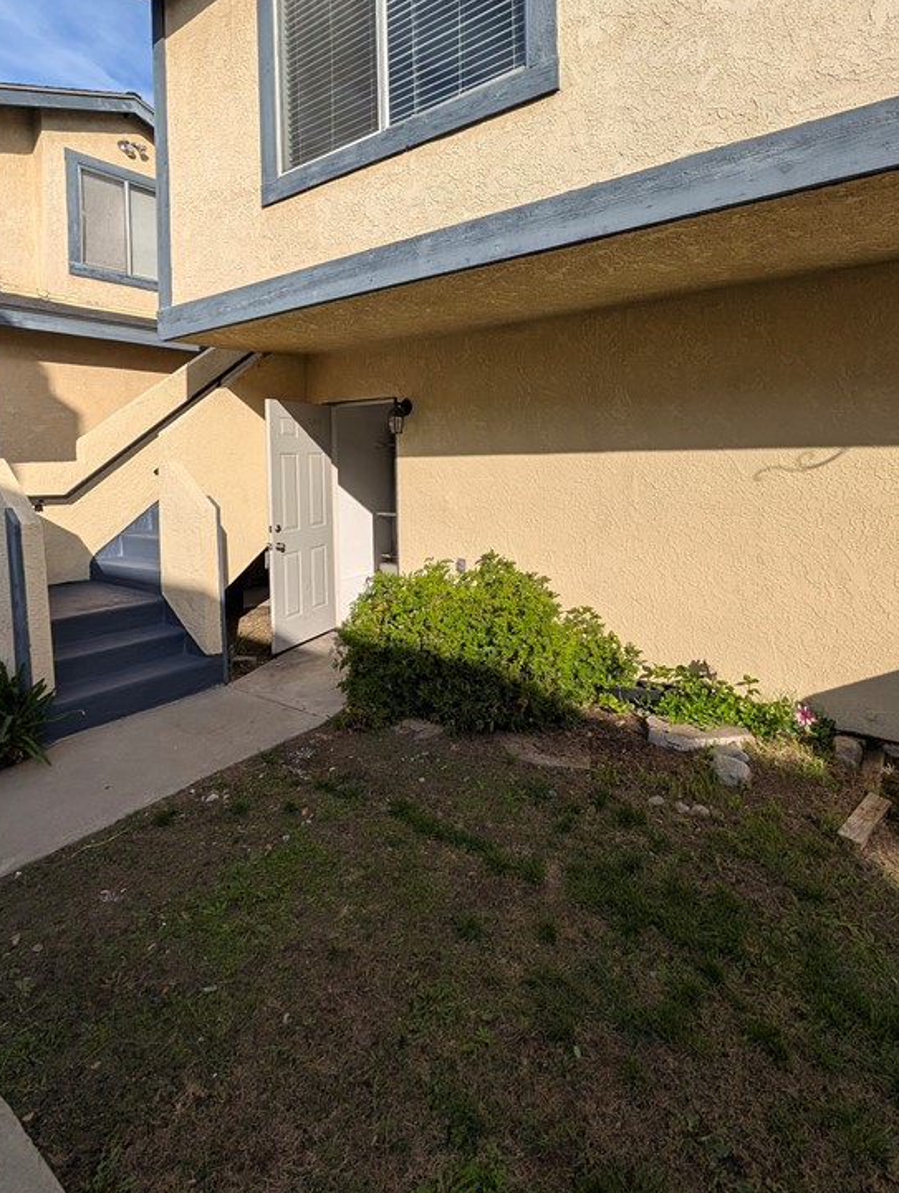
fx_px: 587
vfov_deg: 89.6
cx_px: 435
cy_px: 469
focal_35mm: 17
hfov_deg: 74.9
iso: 52
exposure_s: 1/3448
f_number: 1.7
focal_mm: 2.02
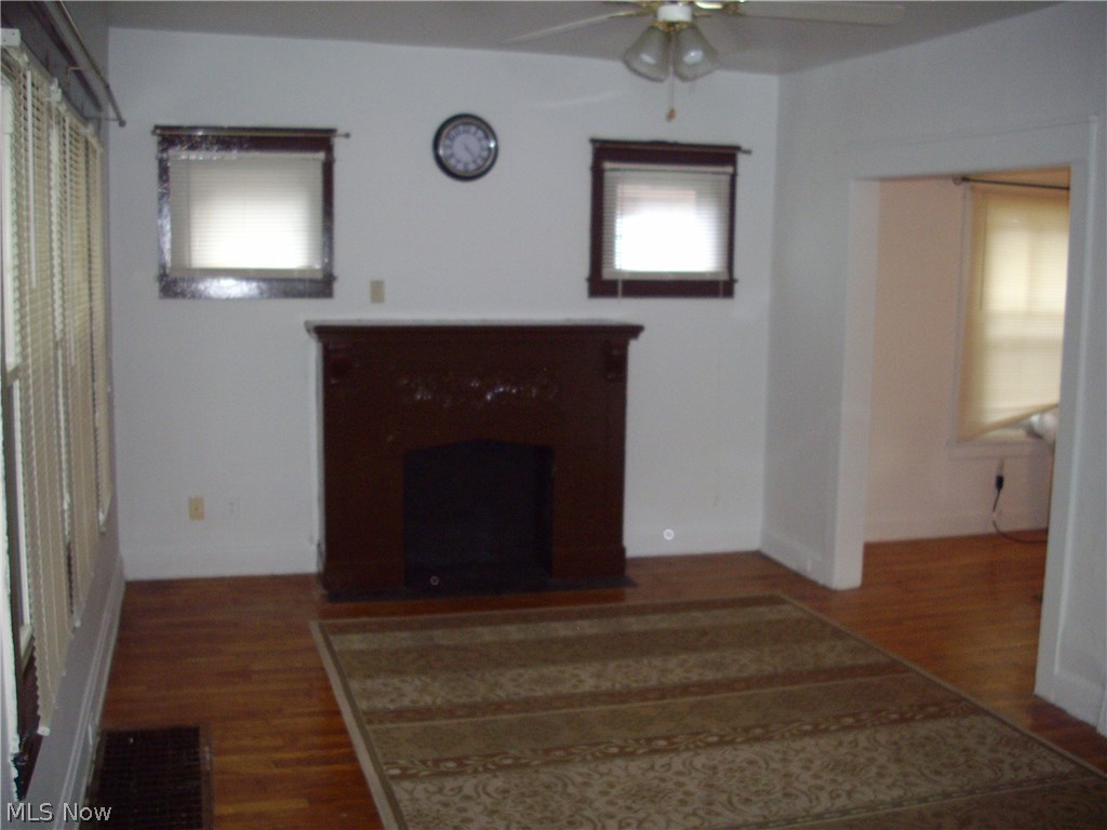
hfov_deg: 50.1
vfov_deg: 38.7
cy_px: 415
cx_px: 554
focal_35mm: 37
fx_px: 1183
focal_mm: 6.2
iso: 209
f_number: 2.8
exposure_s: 1/50
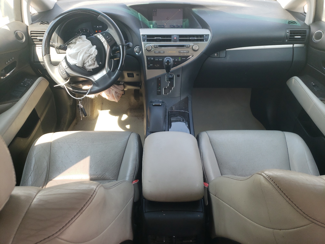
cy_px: 122
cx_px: 162
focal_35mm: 26
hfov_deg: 67.3
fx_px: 244
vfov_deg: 53.1
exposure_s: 1/238
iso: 50
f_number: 1.5
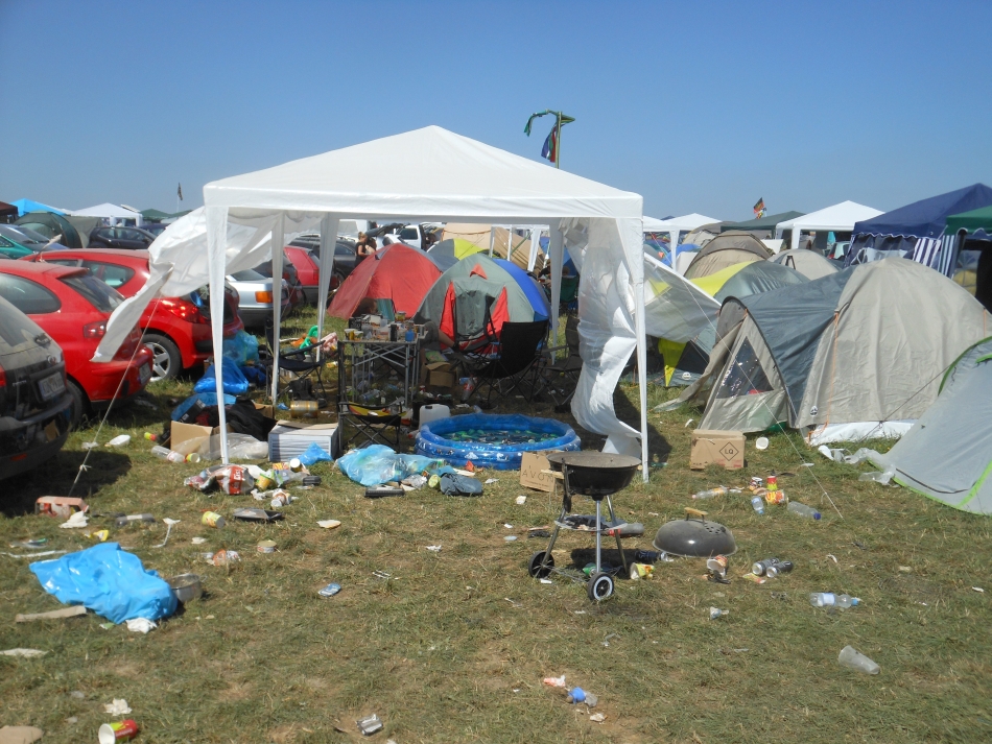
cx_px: 496
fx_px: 1089
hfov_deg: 49.0
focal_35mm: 38
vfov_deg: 37.7
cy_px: 372
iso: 80
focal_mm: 6.8
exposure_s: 1/1500
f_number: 3.6
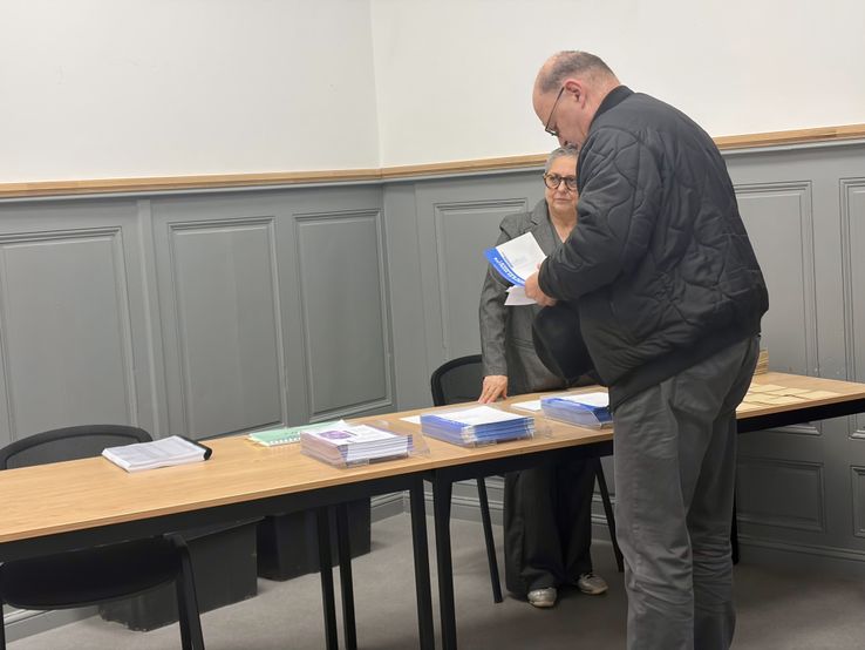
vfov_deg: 28.0
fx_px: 1300
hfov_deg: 36.8
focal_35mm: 52
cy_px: 325
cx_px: 432
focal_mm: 5.96
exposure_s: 1/50
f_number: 1.6
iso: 50
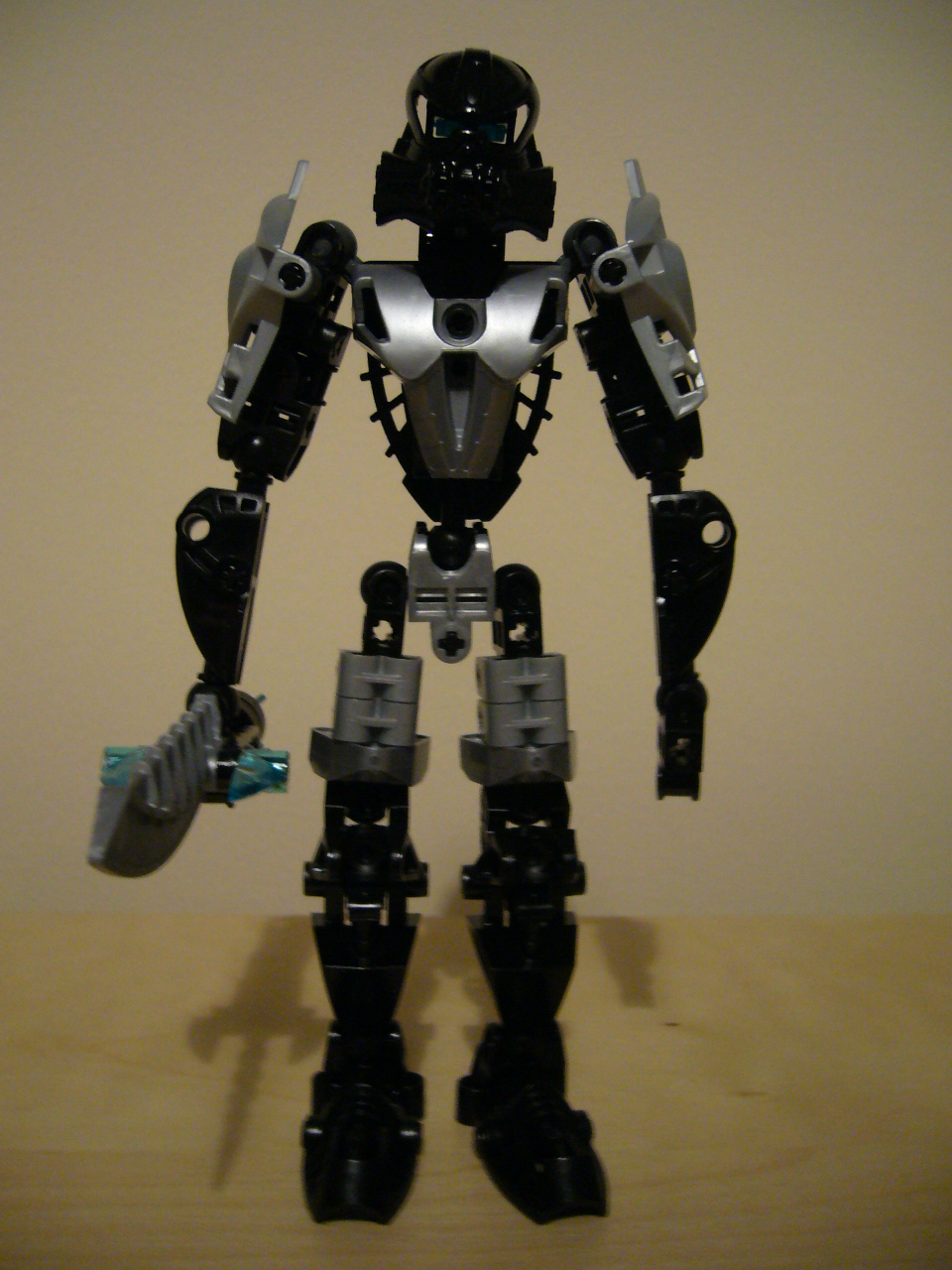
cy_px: 635
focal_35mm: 35
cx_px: 476
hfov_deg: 40.7
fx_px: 1283
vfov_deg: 52.6
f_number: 2.8
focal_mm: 5.8
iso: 200
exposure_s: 1/6
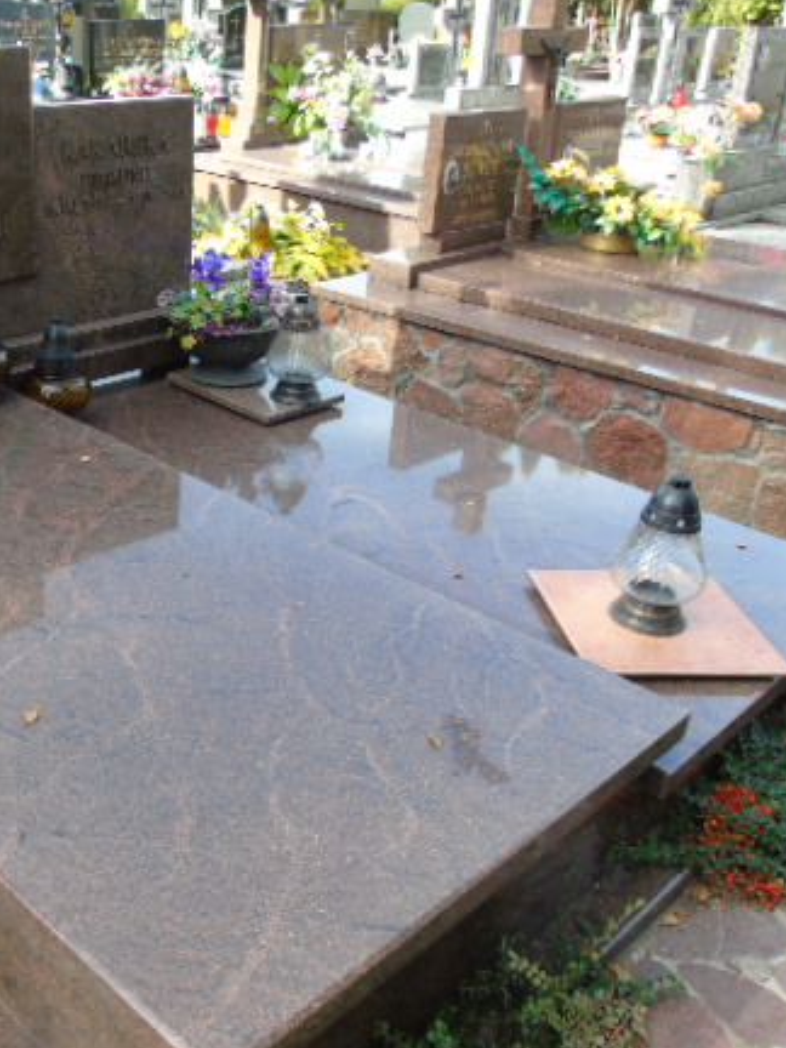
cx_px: 192
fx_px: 1120
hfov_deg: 37.7
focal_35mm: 37
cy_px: 563
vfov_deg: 50.1
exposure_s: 1/100
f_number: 3.4
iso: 80
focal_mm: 4.4
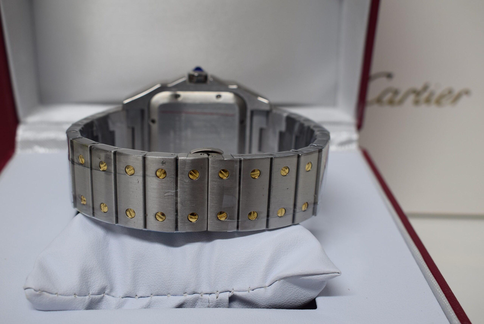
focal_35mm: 42
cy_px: 162
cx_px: 242
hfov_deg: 46.4
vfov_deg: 31.9
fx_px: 565
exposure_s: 1/40
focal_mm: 28
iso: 400
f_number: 7.1
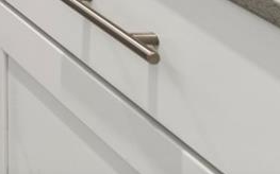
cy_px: -386
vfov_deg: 9.7
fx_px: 709
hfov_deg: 12.8
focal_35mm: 93
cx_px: -483
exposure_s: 1/1.67
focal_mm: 10
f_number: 9
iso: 320
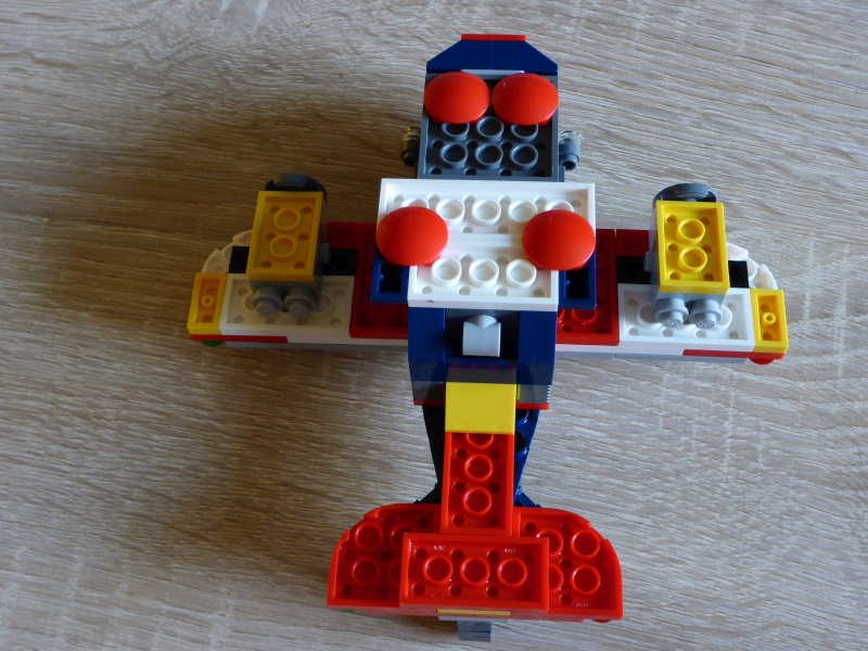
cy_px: 326
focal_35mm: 43
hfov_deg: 43.9
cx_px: 434
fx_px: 1078
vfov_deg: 33.6
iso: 400
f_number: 4.2
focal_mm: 7.4
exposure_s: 1/40
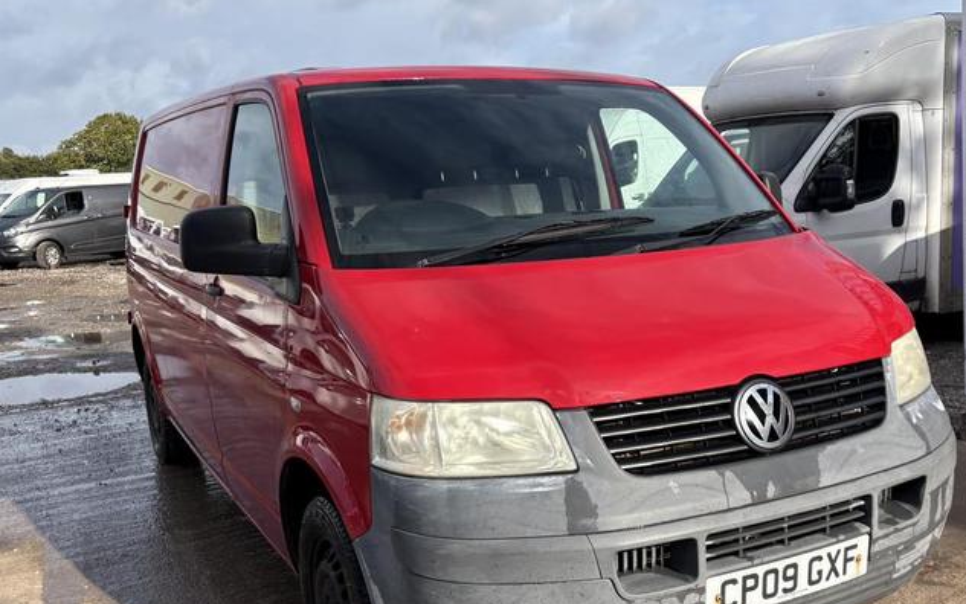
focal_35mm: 39
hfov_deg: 50.1
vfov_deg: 32.6
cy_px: 378
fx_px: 1027
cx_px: 574
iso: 50
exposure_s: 1/2639
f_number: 1.6
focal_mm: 5.96
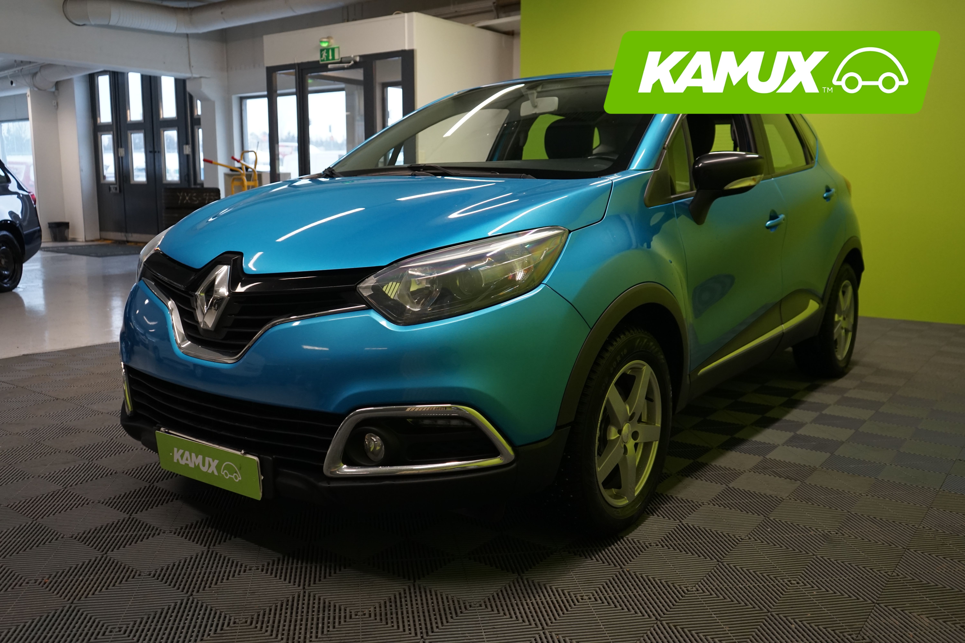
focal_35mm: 30
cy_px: 322
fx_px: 804
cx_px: 482
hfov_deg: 61.9
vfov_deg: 43.6
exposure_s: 1/50
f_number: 4.5
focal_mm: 30
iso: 1250
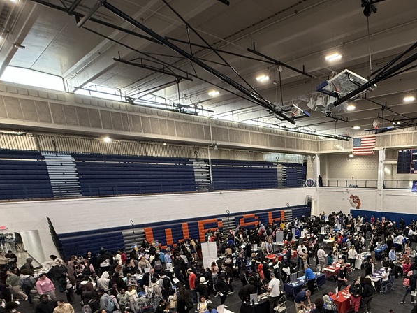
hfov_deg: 65.5
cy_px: 252
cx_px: 330
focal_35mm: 24
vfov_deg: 53.0
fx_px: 289
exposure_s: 1/99
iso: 320
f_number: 2.2
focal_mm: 2.22
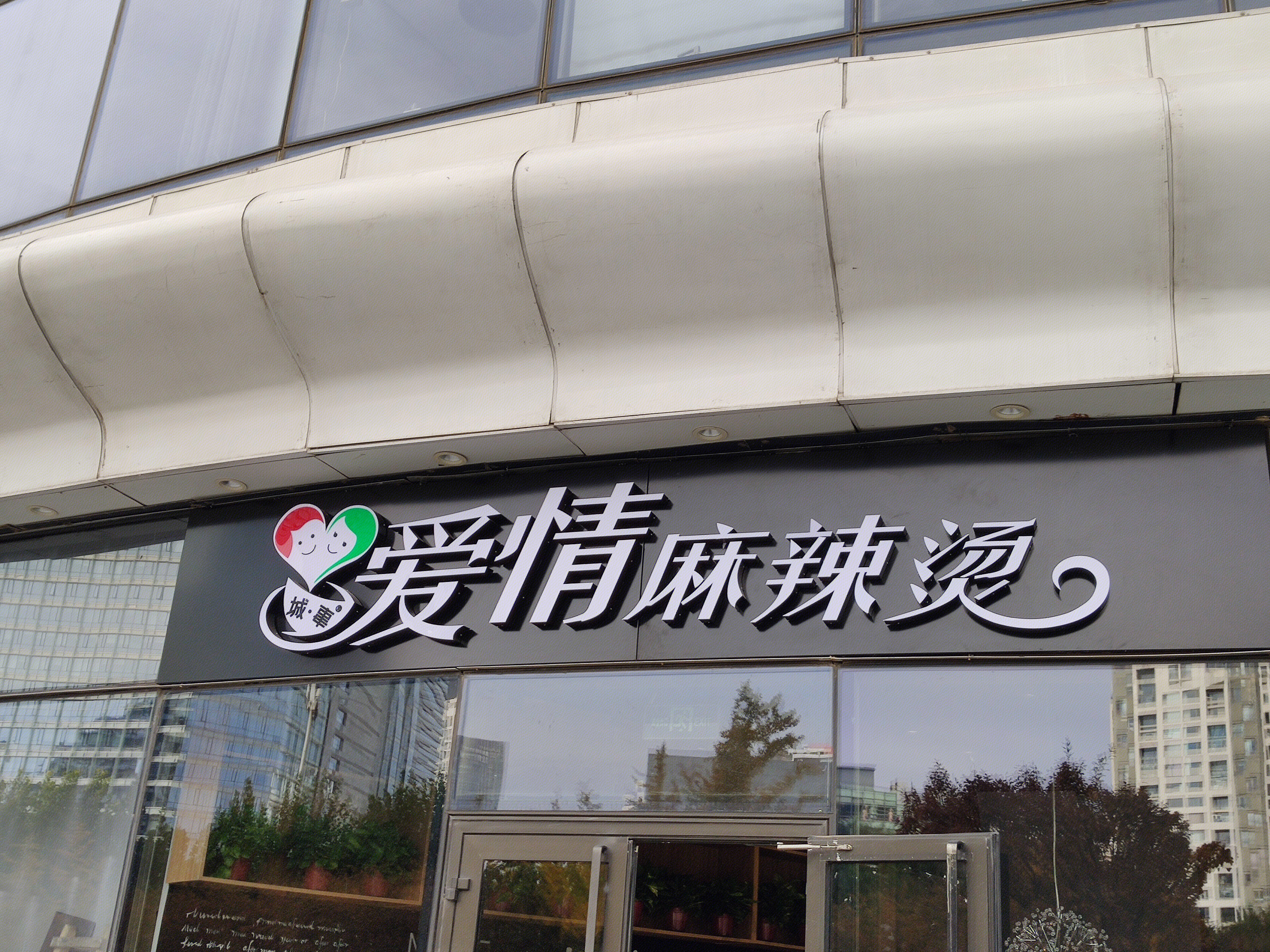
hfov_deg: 48.9
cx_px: 675
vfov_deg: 37.7
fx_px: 1394
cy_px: 457
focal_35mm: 38
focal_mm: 4.75
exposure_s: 1/696
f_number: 1.75
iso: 112
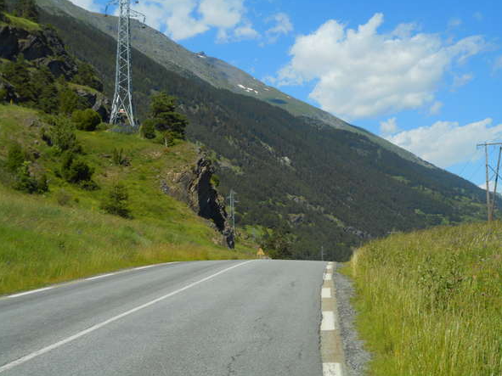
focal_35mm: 68
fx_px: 986
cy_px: 188
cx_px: 251
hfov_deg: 28.6
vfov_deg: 21.6
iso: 80
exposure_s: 1/500
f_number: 5.3
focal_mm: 12
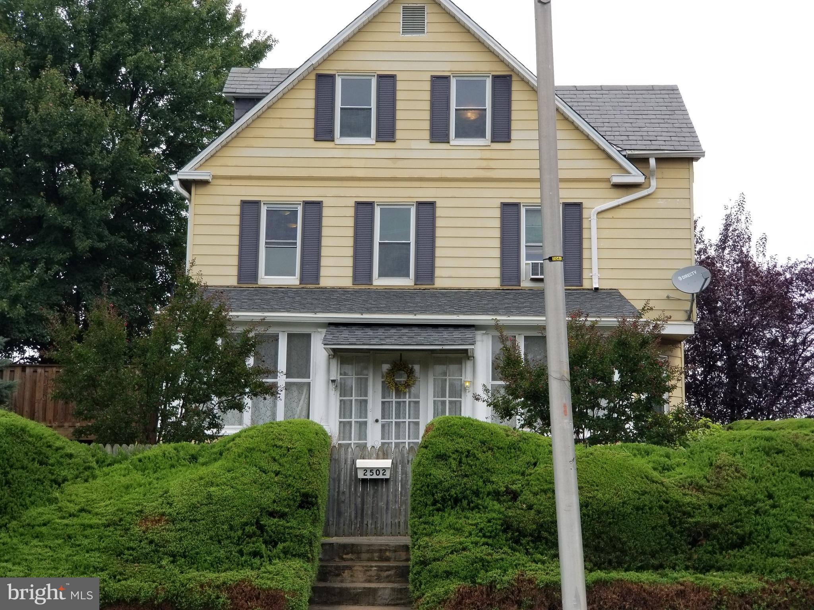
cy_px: 305
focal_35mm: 52
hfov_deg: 36.8
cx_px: 407
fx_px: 1223
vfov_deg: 28.0
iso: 25
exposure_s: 1/121
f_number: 2.4
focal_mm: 6
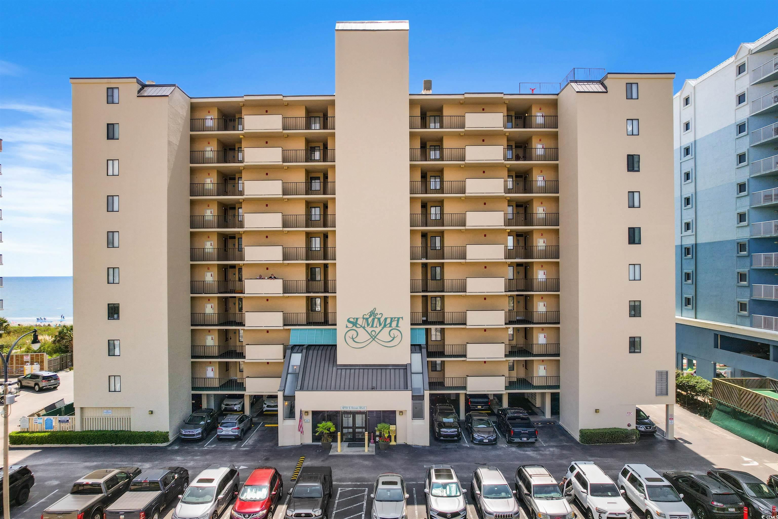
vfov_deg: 57.2
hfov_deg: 78.6
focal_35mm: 22
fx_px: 475
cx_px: 389
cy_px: 260
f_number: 2.8
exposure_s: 1/320
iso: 100
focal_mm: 8.38
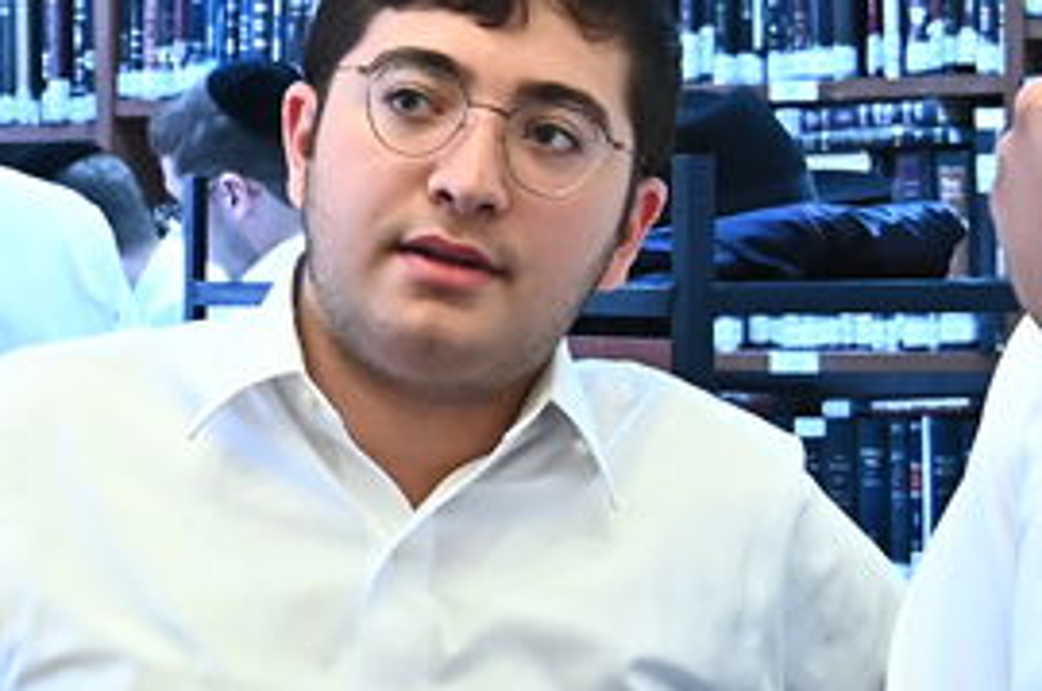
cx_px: 289
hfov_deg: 12.8
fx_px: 4652
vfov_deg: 8.5
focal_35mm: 161
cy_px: 340
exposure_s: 1/160
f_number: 5.6
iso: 2500
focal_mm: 31
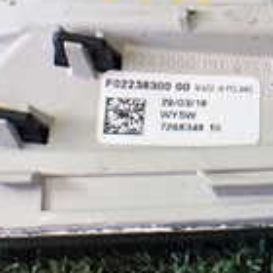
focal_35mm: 114
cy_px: 39
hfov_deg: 14.8
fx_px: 1017
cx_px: 314
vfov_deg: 15.2
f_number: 2.3
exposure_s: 1/125
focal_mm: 5.4
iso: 500
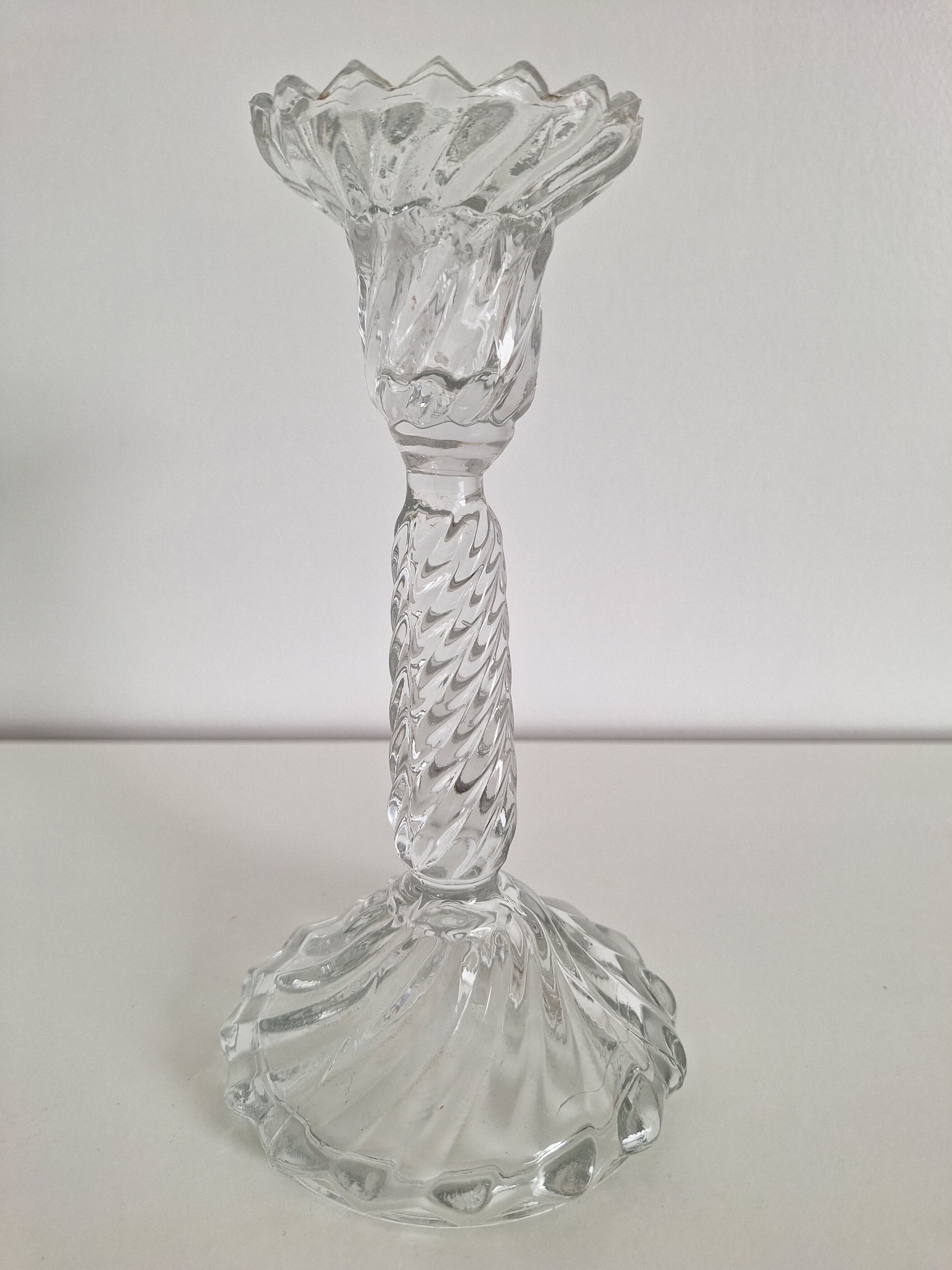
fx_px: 843
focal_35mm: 23
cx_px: 476
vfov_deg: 73.9
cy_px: 635
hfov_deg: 58.9
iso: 64
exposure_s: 1/100
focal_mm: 5.54
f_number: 1.8
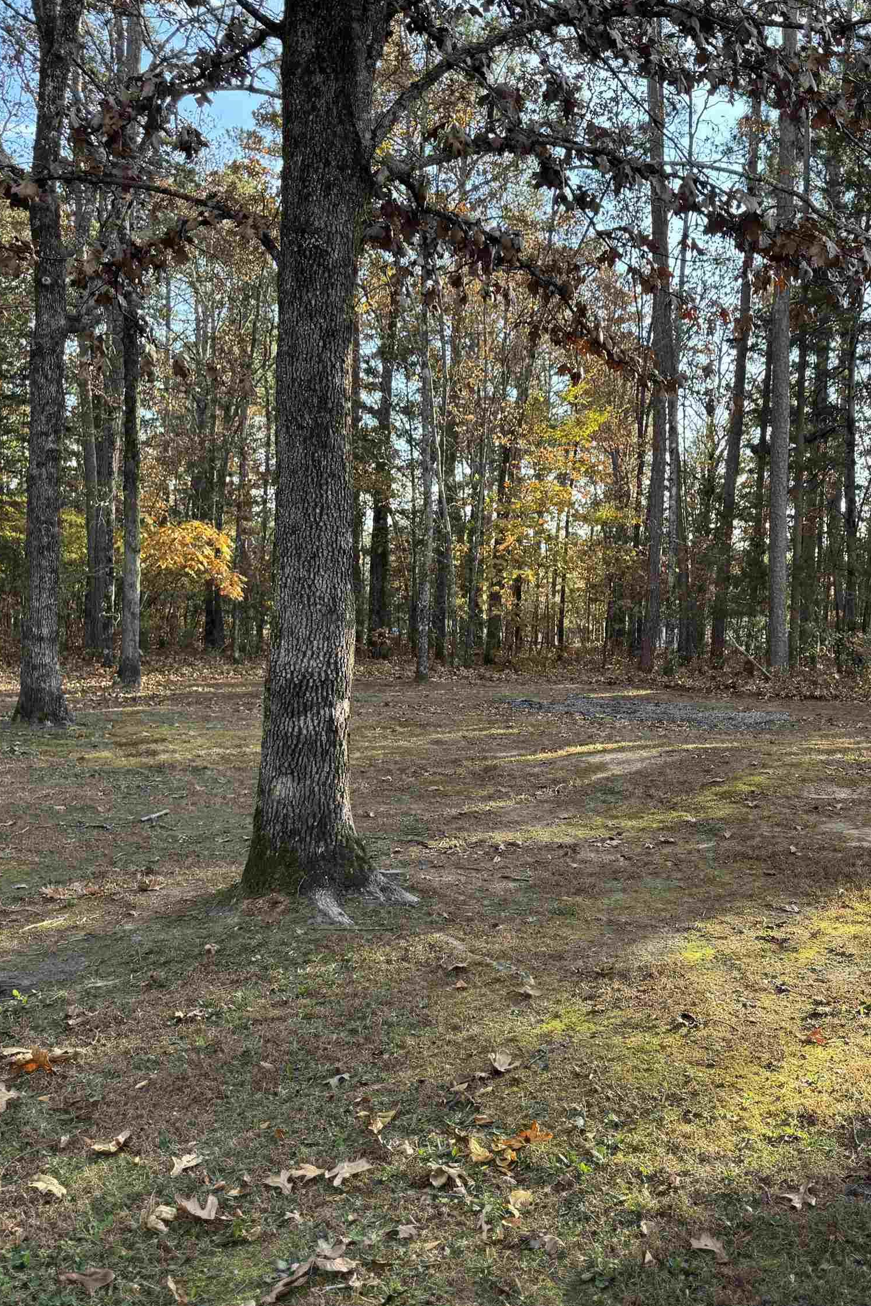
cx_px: 678
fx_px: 1233
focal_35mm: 34
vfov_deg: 55.8
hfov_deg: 37.7
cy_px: 647
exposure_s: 1/237
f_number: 1.78
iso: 64
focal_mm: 6.76
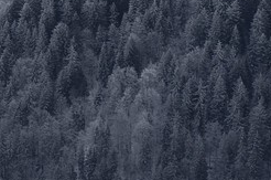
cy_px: -401
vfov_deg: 2.5
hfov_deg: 3.8
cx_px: -518
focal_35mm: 534
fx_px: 4012
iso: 200
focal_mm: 82
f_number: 9
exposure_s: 1/800
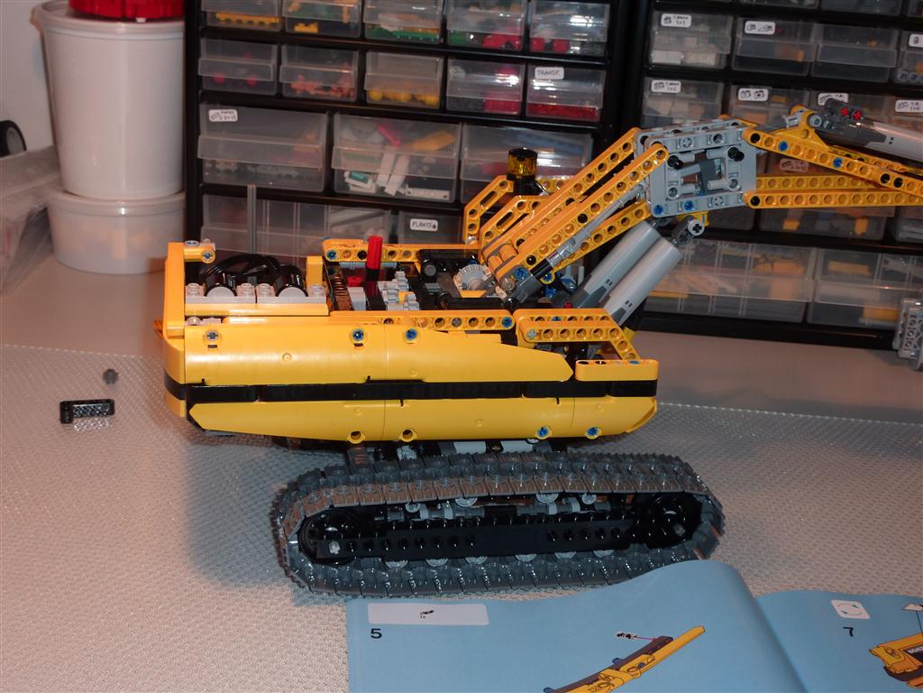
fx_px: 1280
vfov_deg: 30.3
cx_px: 462
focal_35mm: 48
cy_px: 346
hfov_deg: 39.7
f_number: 3.8
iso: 100
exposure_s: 1/30
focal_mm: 7.9
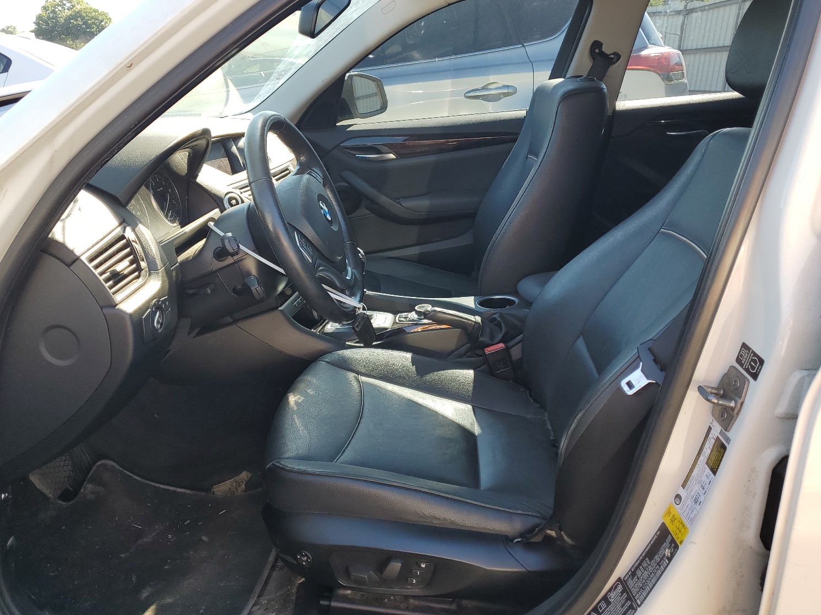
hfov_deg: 63.4
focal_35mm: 28
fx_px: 664
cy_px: 290
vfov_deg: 49.7
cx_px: 393
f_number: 1.5
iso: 50
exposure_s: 1/333
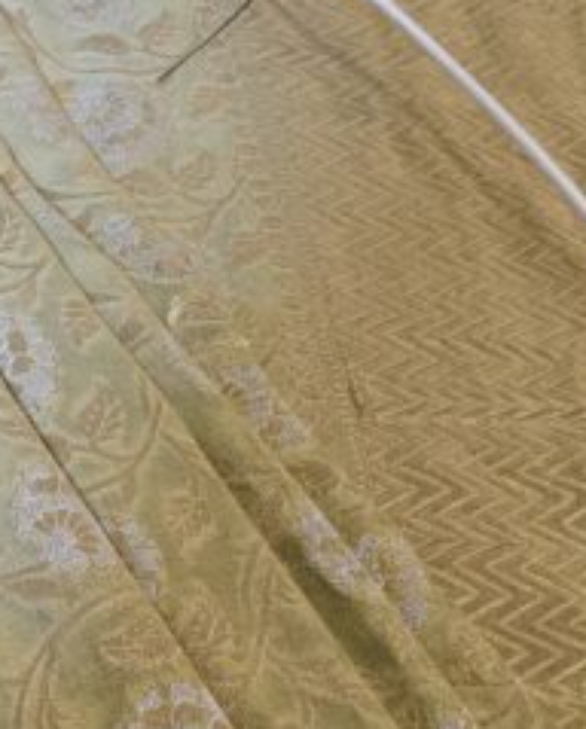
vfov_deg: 24.8
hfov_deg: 18.7
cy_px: 610
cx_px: -220
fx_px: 1622
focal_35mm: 75
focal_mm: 6.3
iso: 500
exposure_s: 1/100
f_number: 1.7
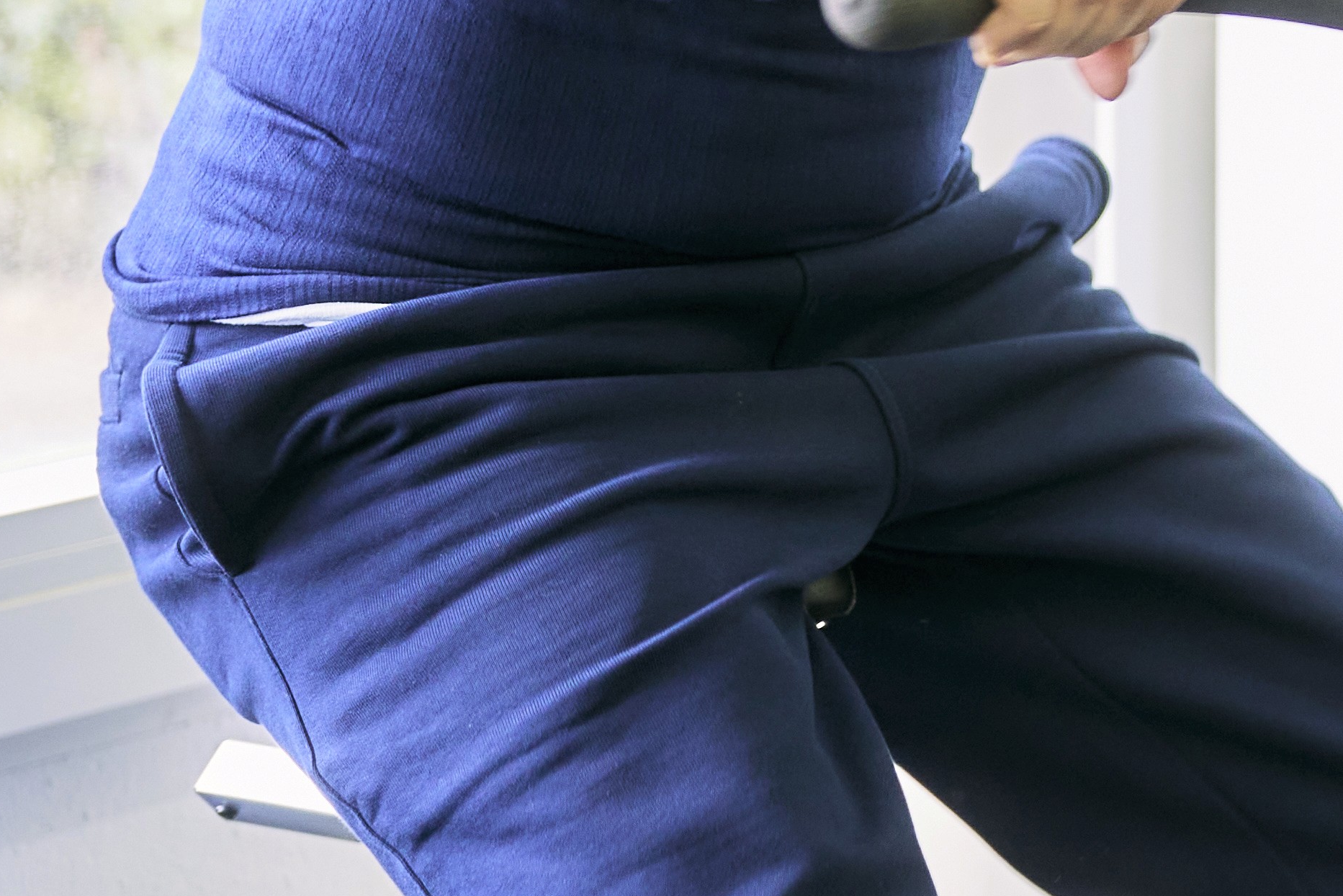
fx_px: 5200
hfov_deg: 13.6
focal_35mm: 139
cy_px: -323
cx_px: 2169
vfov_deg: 9.6
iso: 800
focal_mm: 37.1
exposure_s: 1/200
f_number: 2.8
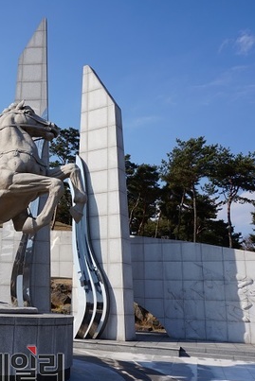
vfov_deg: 50.7
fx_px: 403
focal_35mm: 38
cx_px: 9
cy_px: 198
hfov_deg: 32.7
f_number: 14
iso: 100
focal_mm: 16
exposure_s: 1/100
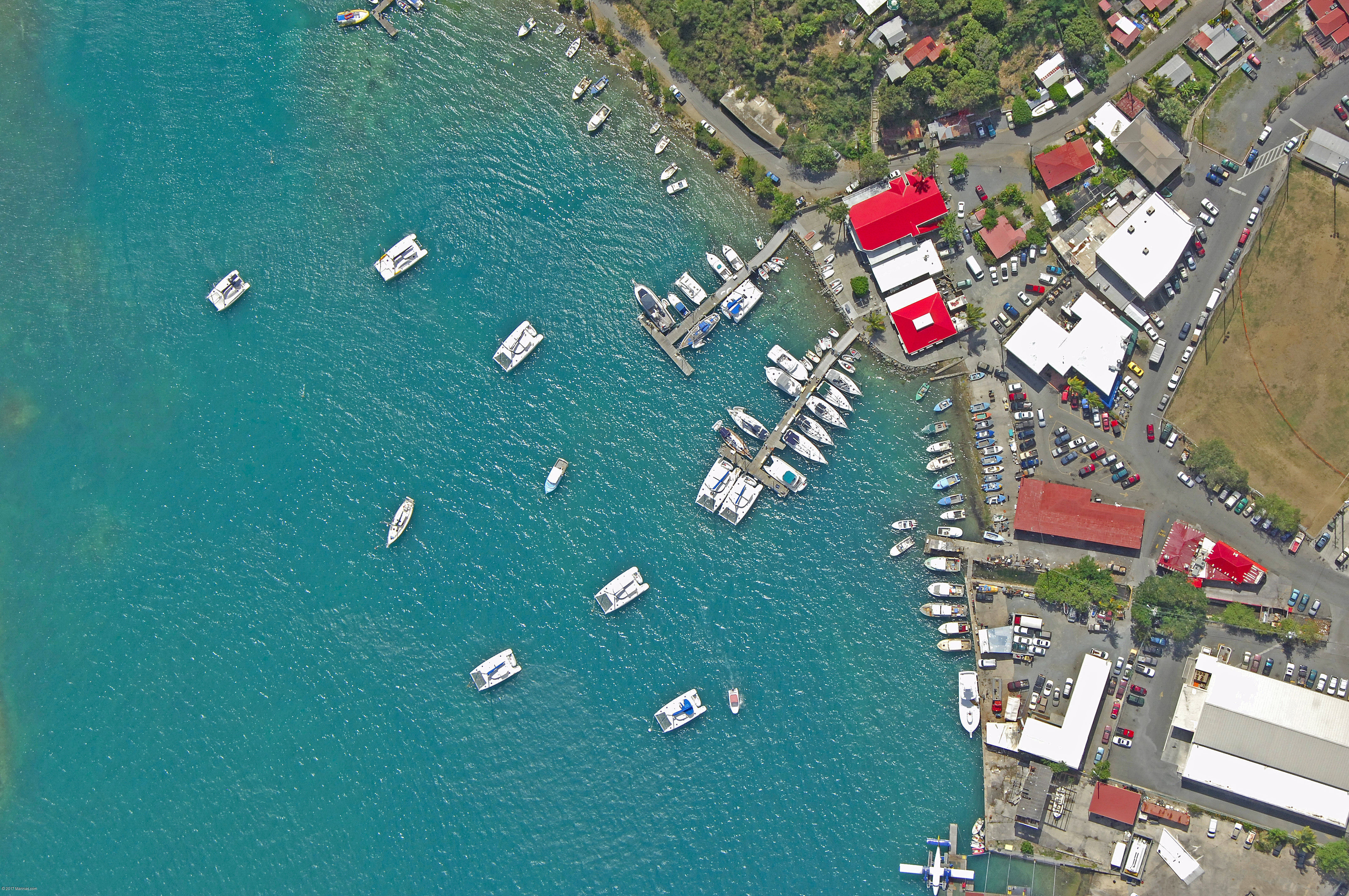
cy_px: 448
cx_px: 674
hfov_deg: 31.9
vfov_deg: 21.5
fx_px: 2358
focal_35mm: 63
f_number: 8
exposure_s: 1/1250
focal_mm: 42
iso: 400
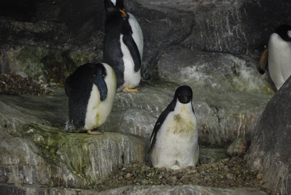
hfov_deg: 7.0
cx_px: 146
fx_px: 2367
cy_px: 98
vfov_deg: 4.7
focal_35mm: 292
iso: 1600
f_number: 4.8
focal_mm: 195
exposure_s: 1/160
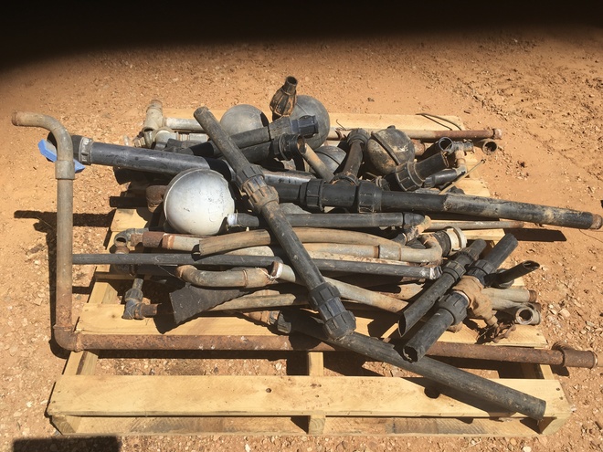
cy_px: 226
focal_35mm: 29
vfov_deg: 48.2
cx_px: 302
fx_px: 505
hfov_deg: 61.7
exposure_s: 1/1709
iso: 25
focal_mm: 4.15
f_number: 2.2
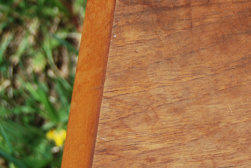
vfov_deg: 6.7
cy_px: 18
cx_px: 329
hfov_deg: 9.9
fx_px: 1424
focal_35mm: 204
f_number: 8
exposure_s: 1/250
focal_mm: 42
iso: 100
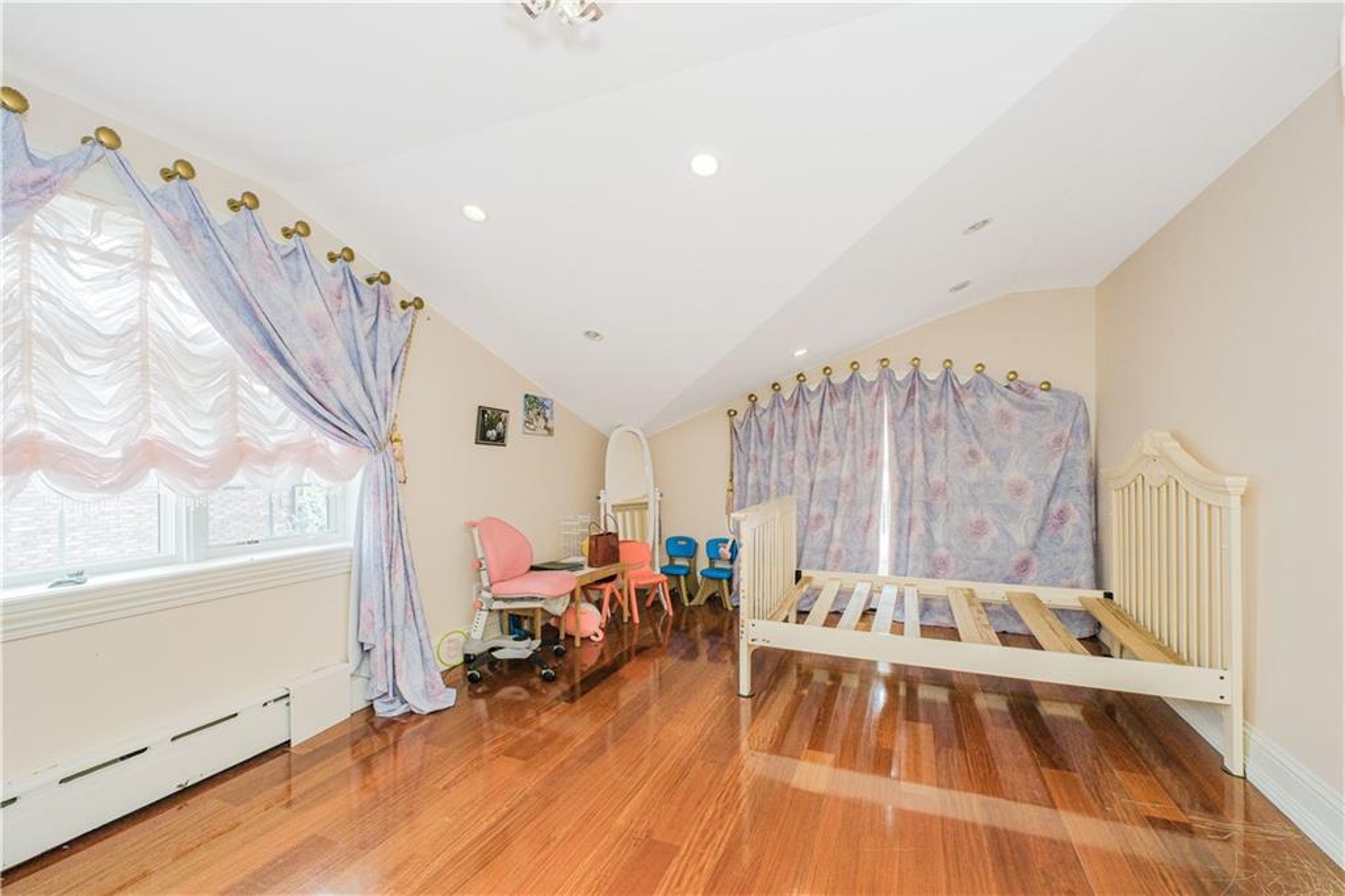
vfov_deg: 77.3
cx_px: 672
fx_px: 560
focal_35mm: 15
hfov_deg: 100.4
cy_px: 448
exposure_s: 1/60
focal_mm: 10
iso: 800
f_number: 8
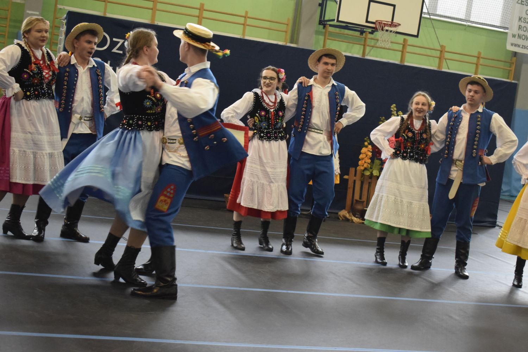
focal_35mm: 60
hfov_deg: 33.4
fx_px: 880
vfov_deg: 22.6
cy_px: 176
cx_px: 264
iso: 3200
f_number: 5
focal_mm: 40
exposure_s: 1/100
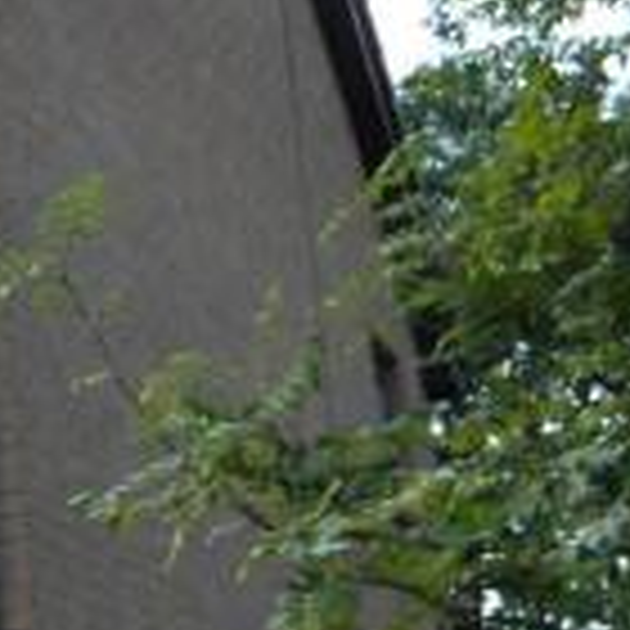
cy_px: 605
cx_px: -601
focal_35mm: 103
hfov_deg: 14.3
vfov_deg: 16.6
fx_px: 2121
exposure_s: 1/260
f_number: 3.5
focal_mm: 5
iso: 80
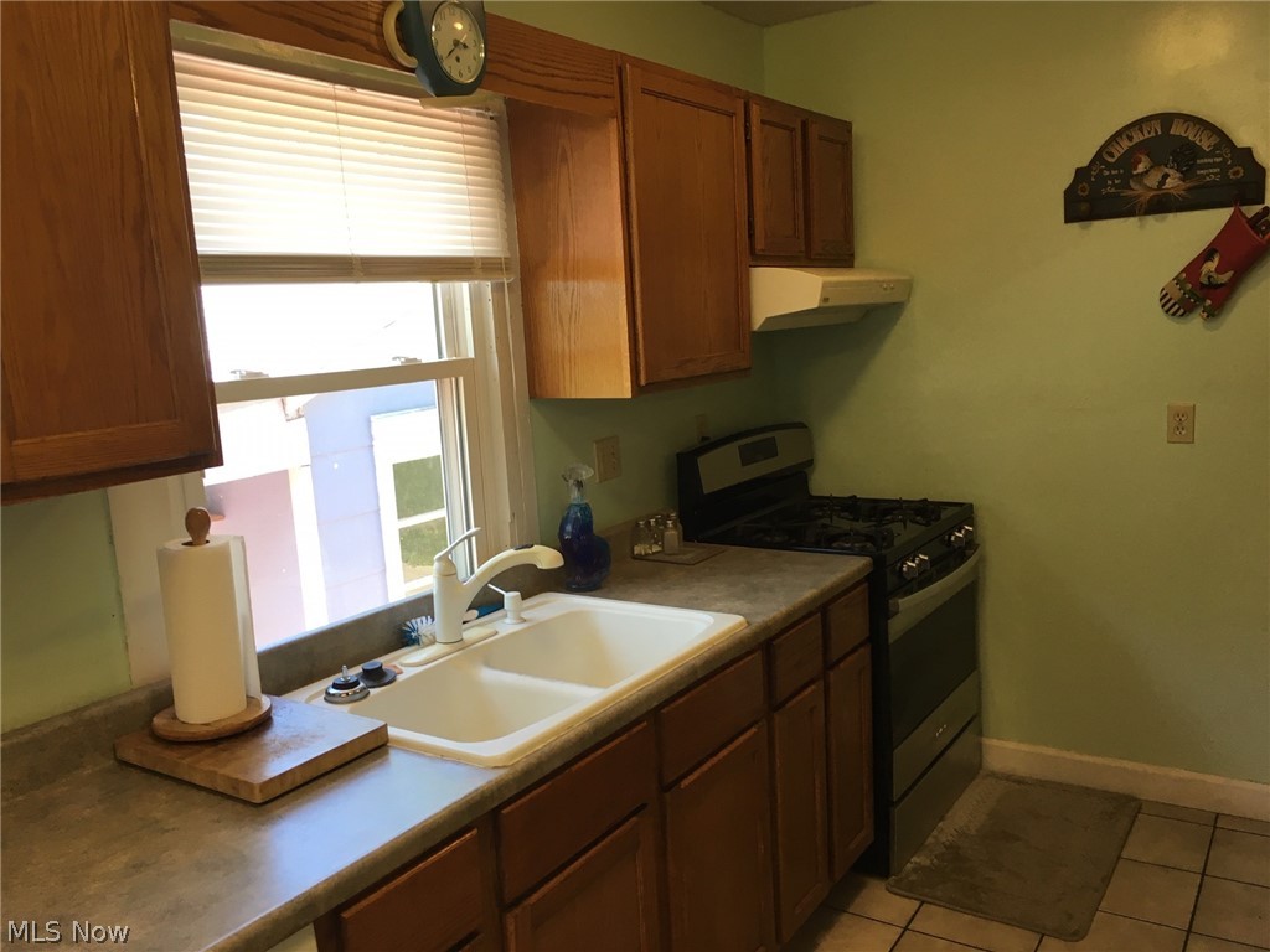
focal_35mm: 29
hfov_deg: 61.7
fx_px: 1064
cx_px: 635
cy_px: 476
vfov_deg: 48.2
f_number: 2.2
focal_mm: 4.15
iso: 25
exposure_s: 1/40
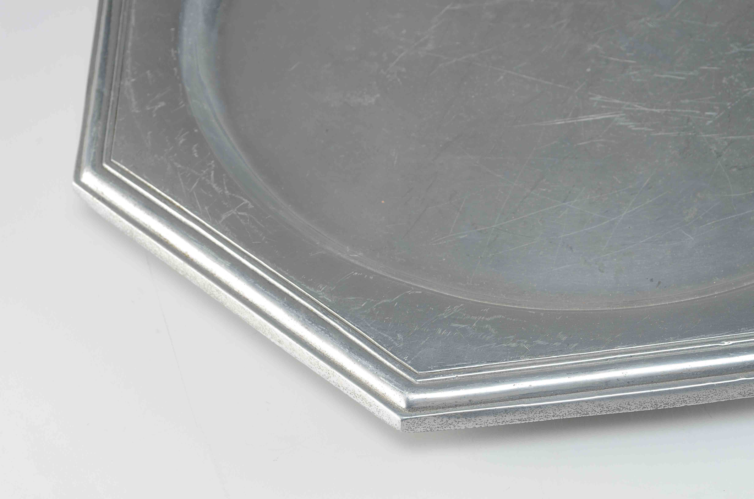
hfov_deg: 27.0
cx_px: 377
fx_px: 1568
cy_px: 250
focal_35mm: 75
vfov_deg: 18.1
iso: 100
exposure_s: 1/80
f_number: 11
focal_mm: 50
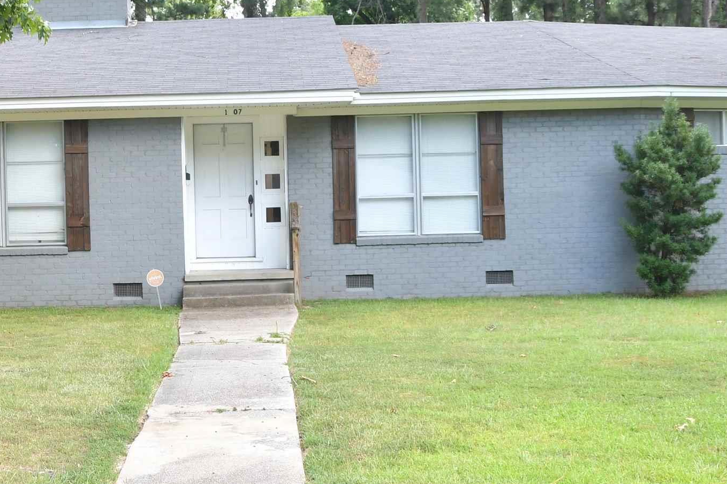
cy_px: 200
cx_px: 237
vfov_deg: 14.4
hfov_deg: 21.4
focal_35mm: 95
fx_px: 1918
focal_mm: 28
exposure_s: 1/125
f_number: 6.3
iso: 400
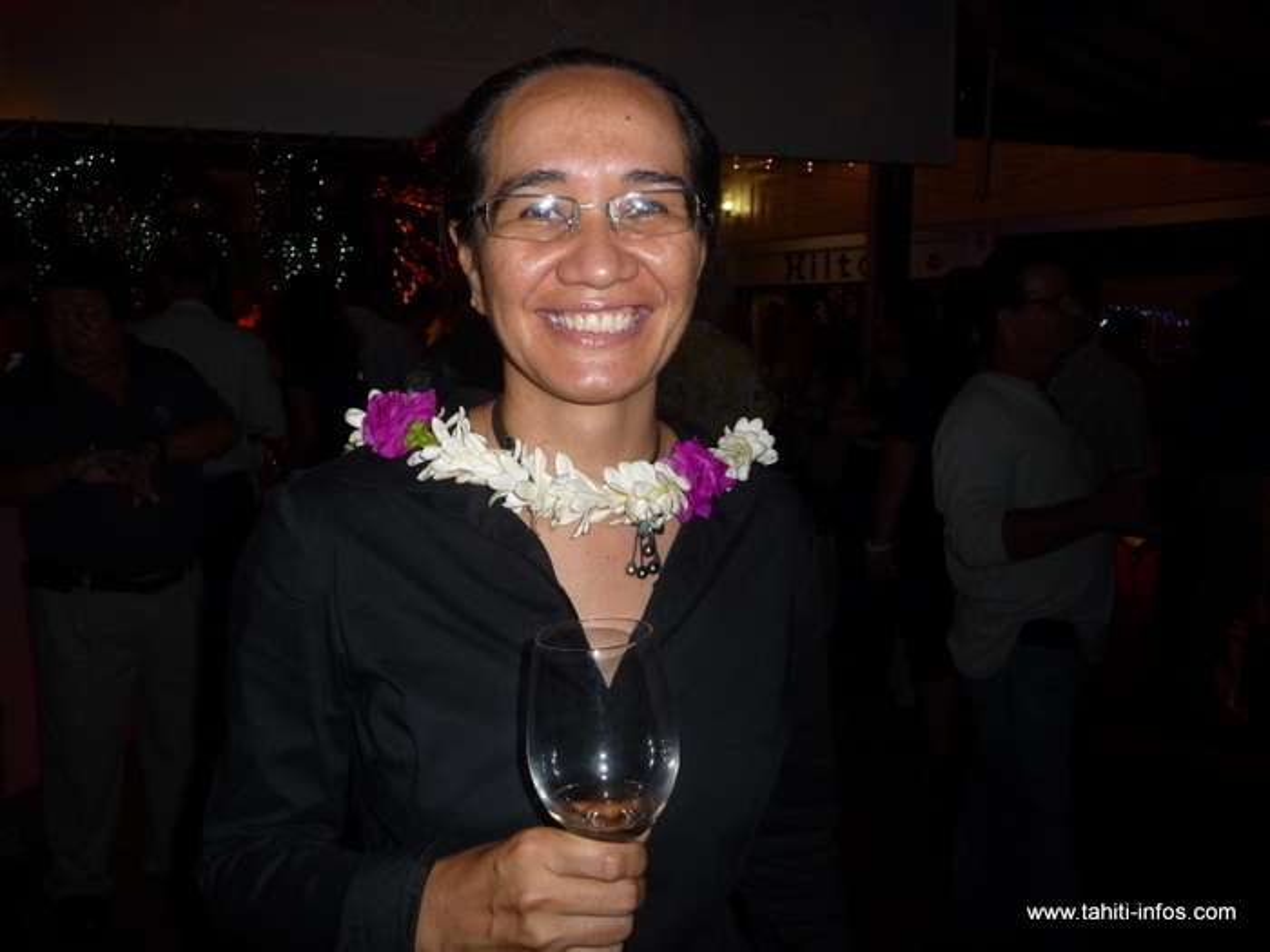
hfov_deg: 63.4
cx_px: 635
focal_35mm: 28
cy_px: 476
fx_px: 1027
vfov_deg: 49.7
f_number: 3.3
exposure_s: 1/30
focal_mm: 4.7
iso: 100
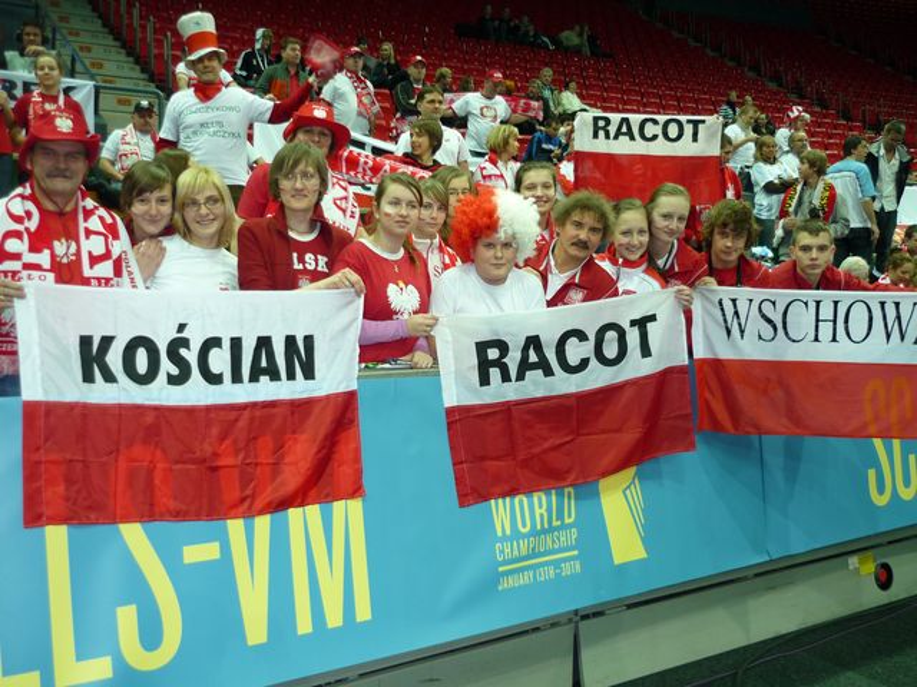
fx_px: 874
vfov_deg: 42.9
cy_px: 344
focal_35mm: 33
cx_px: 458
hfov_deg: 55.4
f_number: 2.8
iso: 125
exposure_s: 1/30
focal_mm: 5.5
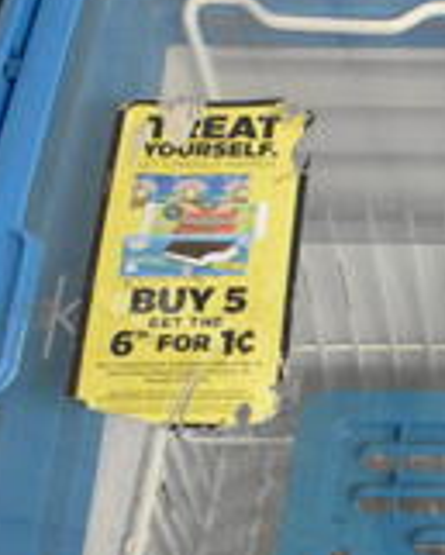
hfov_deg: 14.2
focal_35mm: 96
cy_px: 455
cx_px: 804
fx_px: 1579
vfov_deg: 19.7
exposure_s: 1/100
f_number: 5
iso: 6400
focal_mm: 18
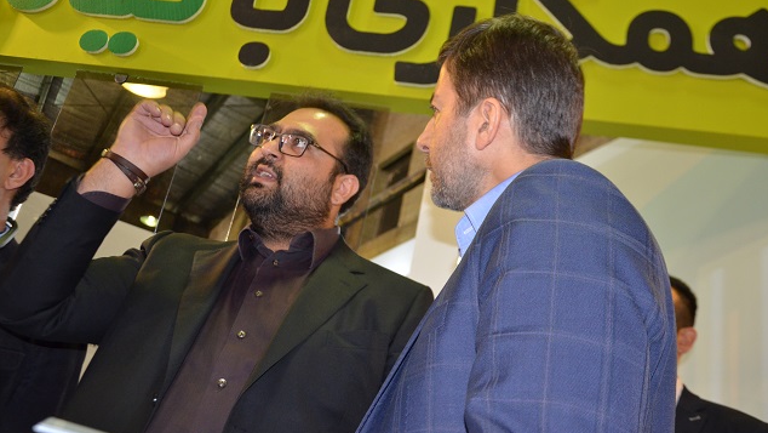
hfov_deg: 51.0
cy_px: 193
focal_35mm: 40
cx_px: 386
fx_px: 805
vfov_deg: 30.0
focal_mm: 25
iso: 1600
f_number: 4
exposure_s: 1/60
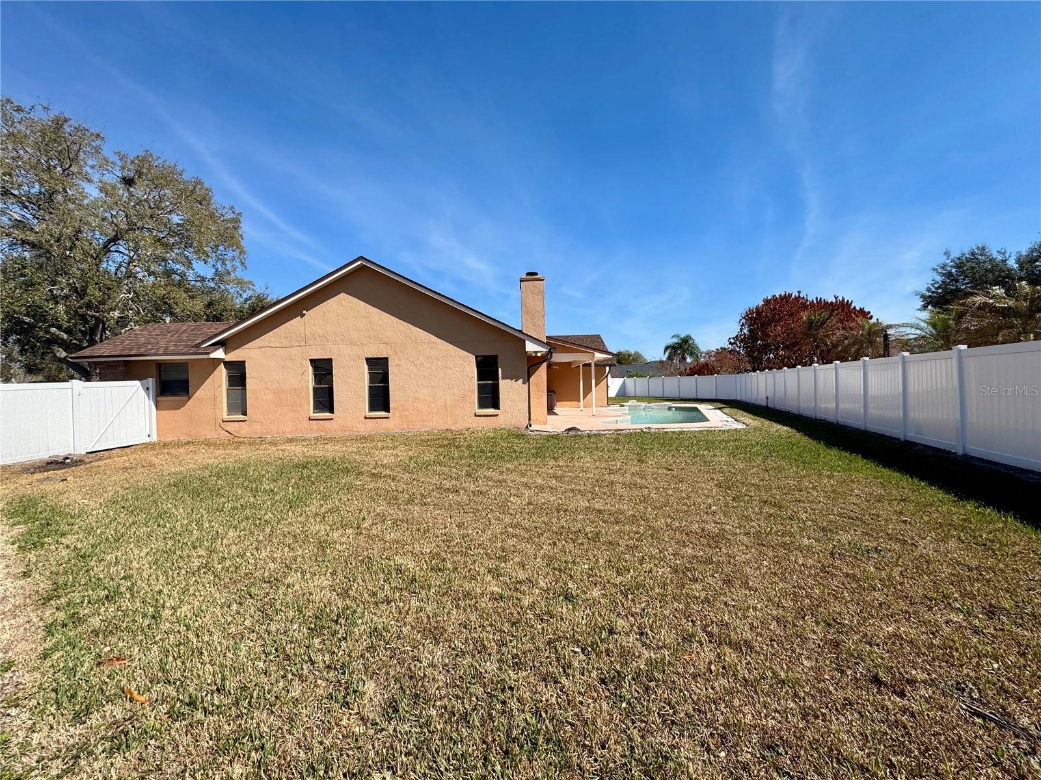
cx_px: 520
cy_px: 390
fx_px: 421
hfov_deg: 102.1
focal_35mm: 14
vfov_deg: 85.7
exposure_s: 1/2208
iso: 50
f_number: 2.2
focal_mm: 2.22
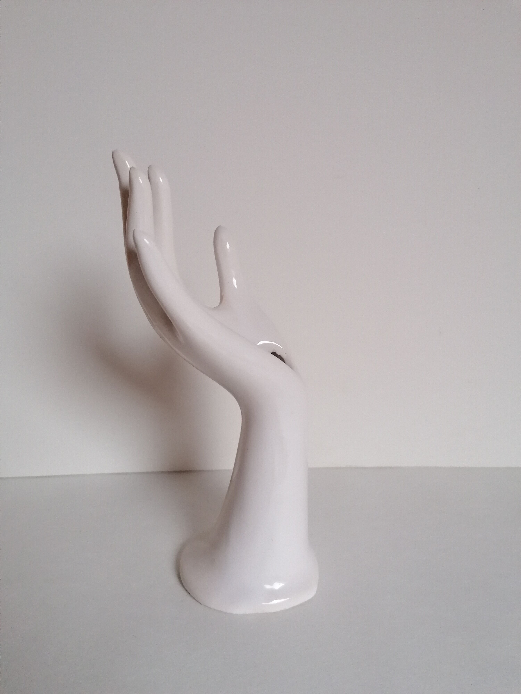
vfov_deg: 65.3
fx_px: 542
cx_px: 260
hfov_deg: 51.4
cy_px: 347
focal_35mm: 27
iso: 320
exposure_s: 1/25
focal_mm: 4.75
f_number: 1.8
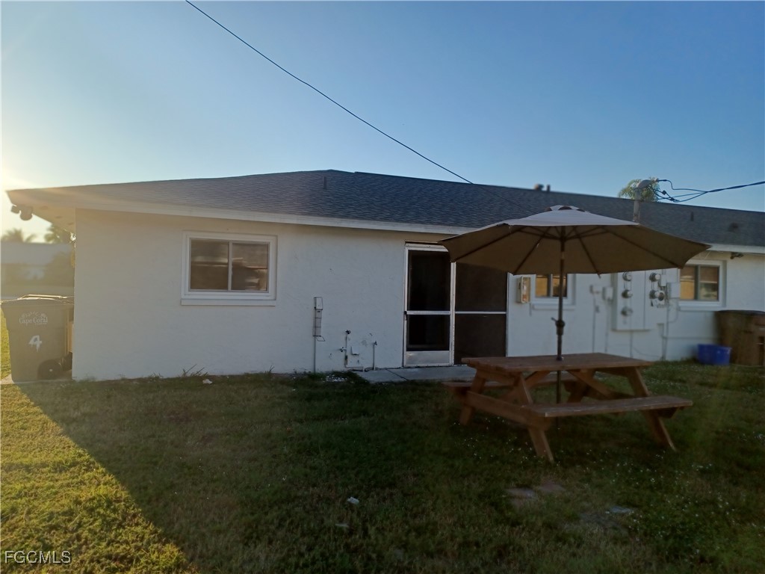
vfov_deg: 54.9
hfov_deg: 69.4
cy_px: 287
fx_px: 552
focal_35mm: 25
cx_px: 382
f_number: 1.8
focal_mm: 4.6
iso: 32
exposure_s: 1/281
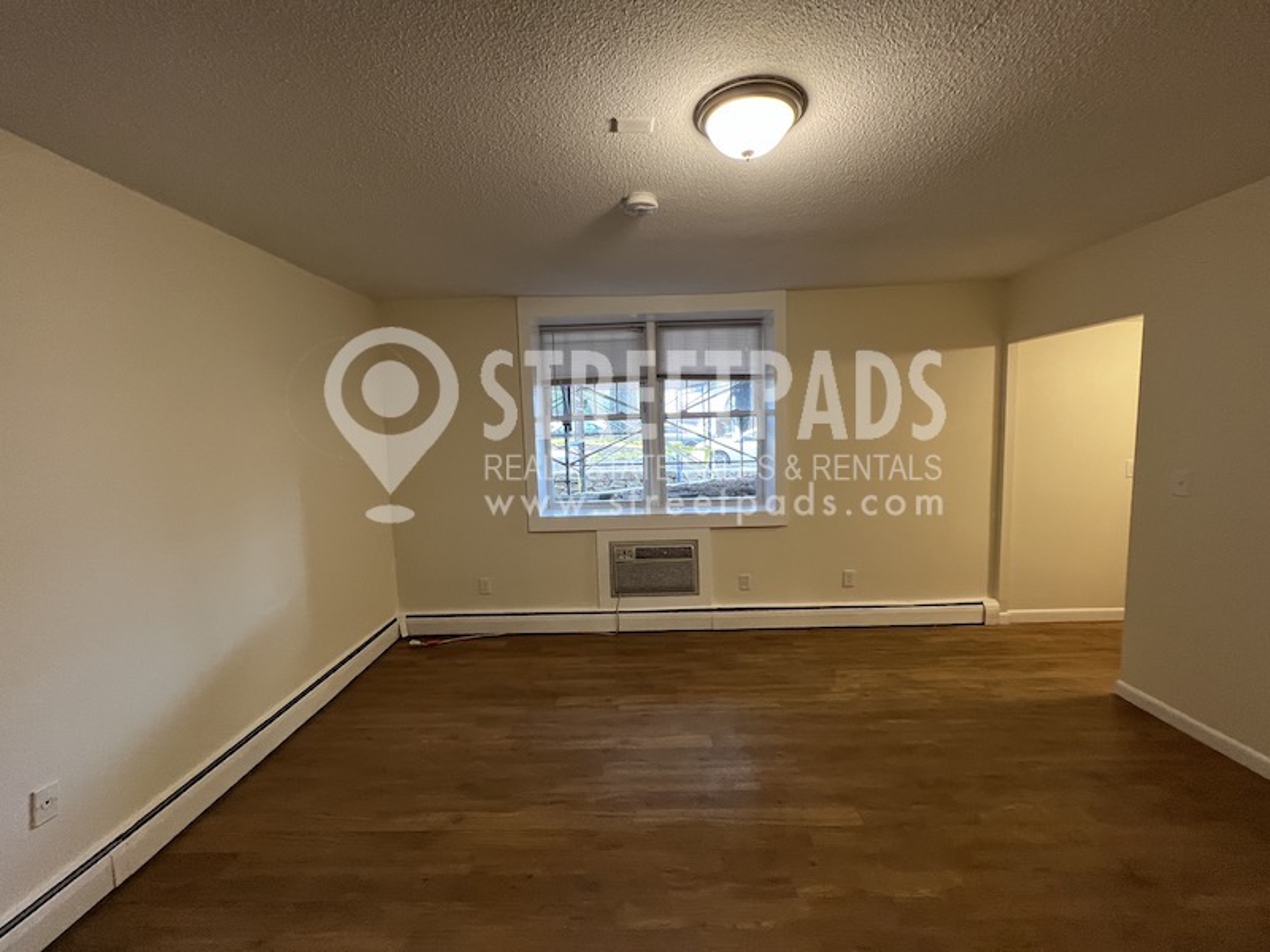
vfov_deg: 89.9
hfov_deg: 106.2
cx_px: 635
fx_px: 477
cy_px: 476
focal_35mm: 13
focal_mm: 1.57
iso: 250
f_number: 1.8
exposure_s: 1/60
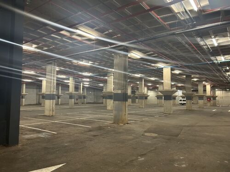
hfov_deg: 67.3
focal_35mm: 26
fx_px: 173
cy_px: 86
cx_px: 115
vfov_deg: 53.1
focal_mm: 5.7
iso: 200
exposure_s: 1/60
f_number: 1.5
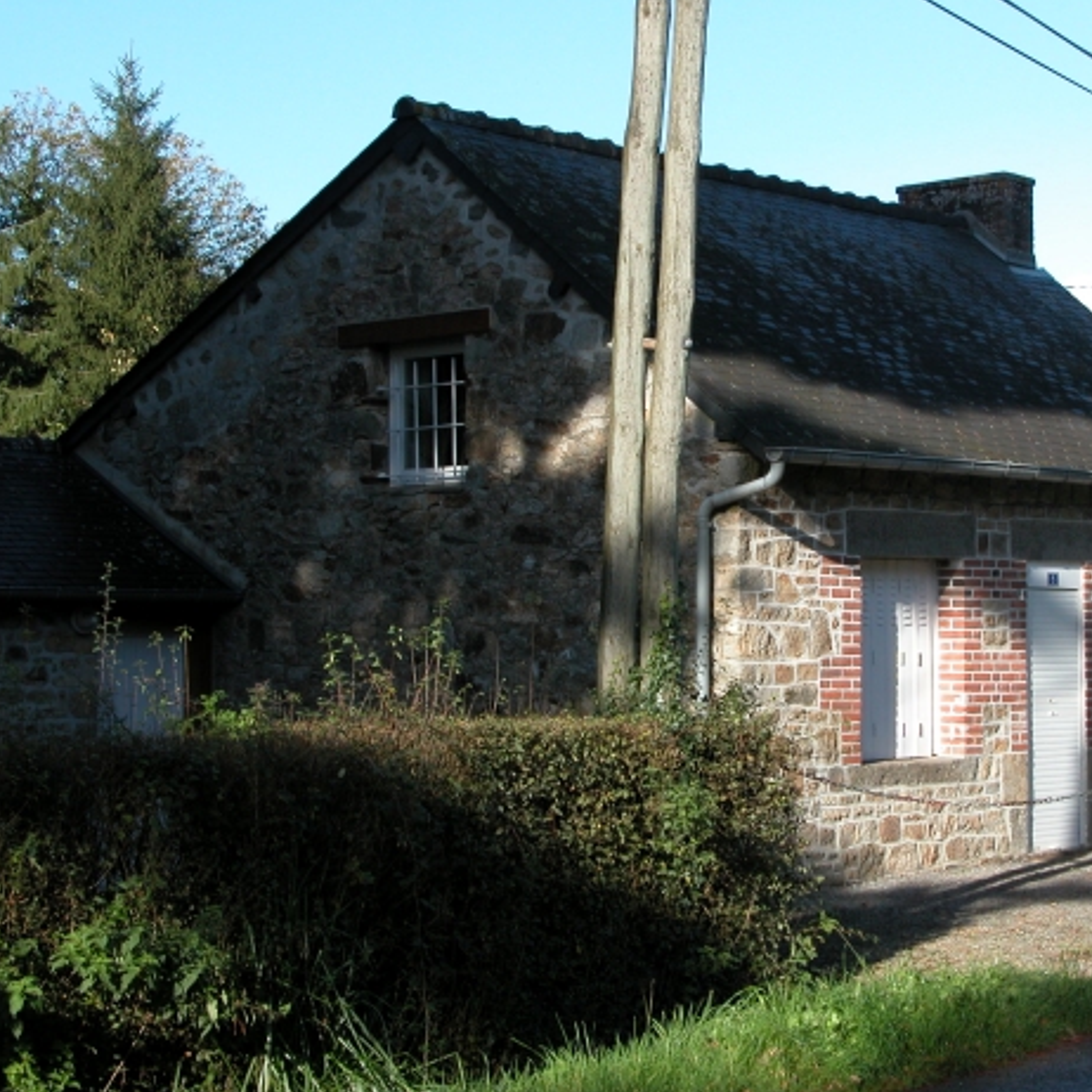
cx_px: 716
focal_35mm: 81
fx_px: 2891
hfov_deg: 21.3
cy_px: 513
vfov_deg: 21.4
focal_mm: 15.7
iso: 100
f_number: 5.7
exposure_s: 1/210
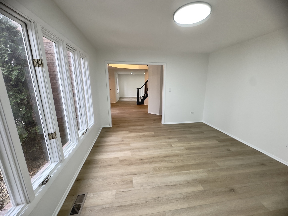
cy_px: 108
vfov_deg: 85.7
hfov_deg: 102.1
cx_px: 144
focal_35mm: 14
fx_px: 116
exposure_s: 1/120
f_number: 2.2
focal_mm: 2.22
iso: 160
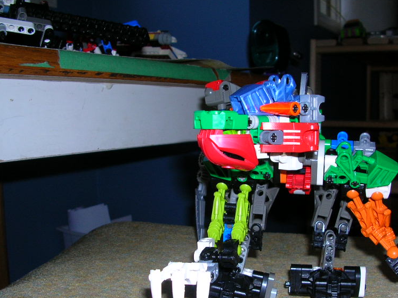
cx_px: 246
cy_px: 197
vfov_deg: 30.1
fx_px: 552
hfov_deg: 39.4
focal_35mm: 48
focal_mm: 5.8
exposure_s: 1/60.1
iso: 50
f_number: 2.8
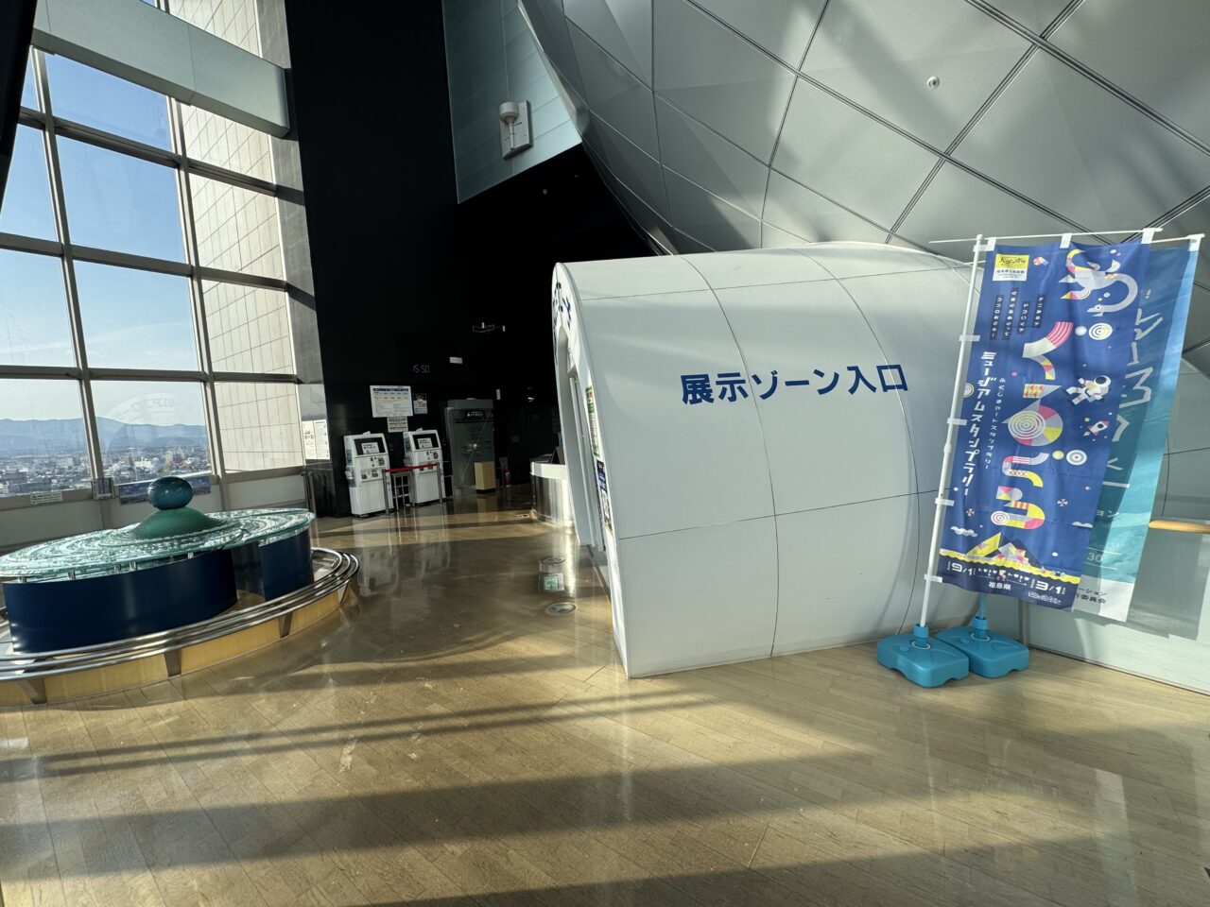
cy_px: 454
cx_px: 605
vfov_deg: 85.7
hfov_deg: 102.1
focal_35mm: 14
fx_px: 489
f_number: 2.2
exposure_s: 1/858
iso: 40
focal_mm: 2.22
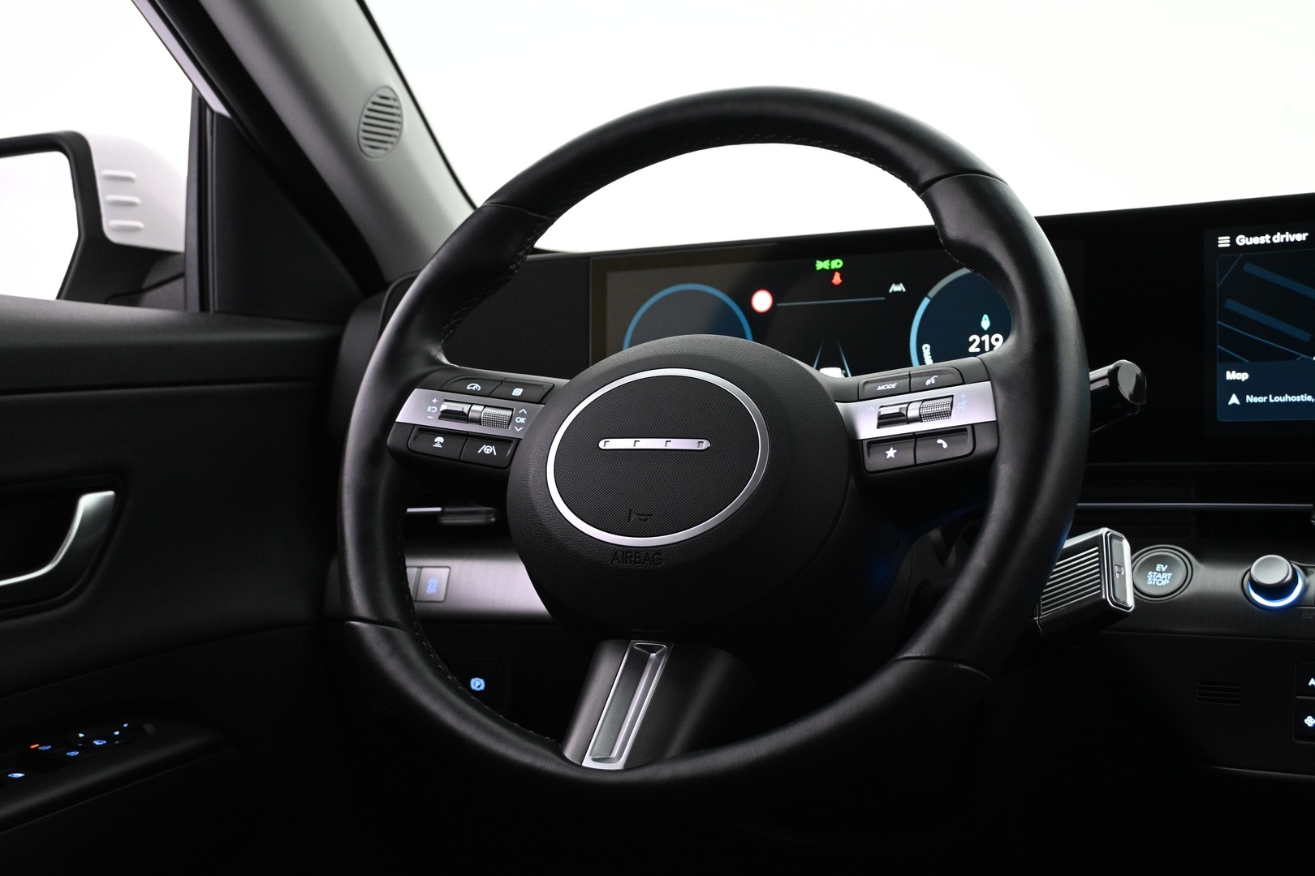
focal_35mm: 44
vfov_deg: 30.8
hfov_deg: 45.0
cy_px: 438
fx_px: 1589
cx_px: 658
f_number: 4.8
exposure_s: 1/30
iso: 1600
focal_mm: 29
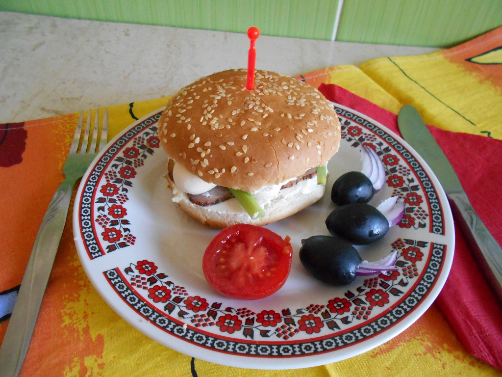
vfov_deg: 53.1
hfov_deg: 67.3
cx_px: 251
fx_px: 377
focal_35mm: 26
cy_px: 188
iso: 800
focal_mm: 4.6
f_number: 3.2
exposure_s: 1/80
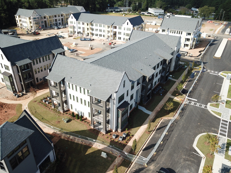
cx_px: 116
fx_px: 174
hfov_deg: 67.3
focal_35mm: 26
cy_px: 86
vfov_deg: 53.1
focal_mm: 4.73
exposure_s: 1/844
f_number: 2.2
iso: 100
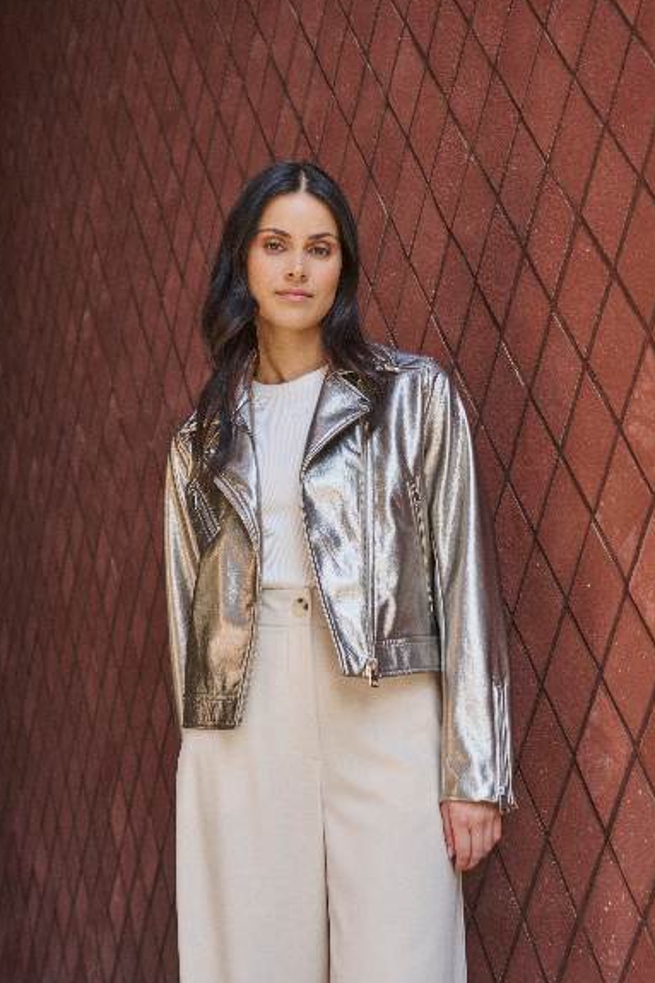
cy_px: 586
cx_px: 318
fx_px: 1529
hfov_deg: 24.2
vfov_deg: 35.5
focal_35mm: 56
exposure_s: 1/200
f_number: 4
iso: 200
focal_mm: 46
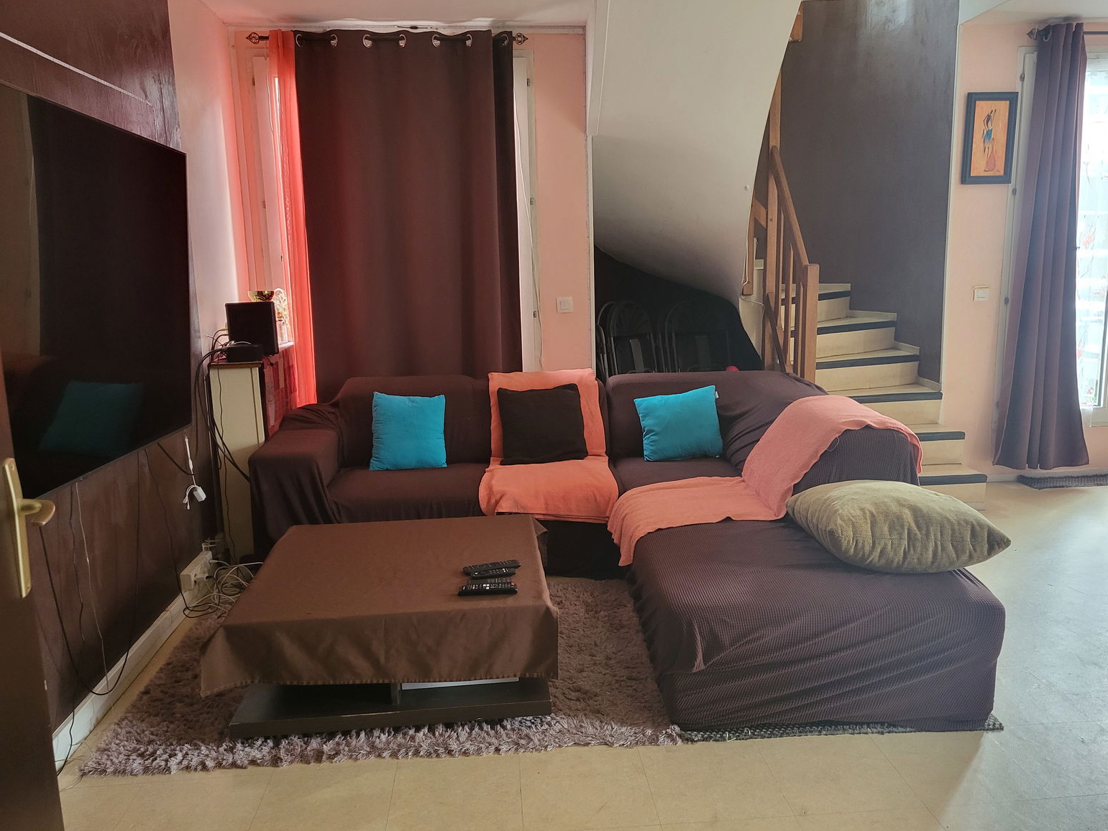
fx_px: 864
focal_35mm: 27
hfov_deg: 65.3
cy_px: 413
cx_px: 573
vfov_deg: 51.4
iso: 400
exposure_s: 1/50
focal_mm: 5.4
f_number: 1.8
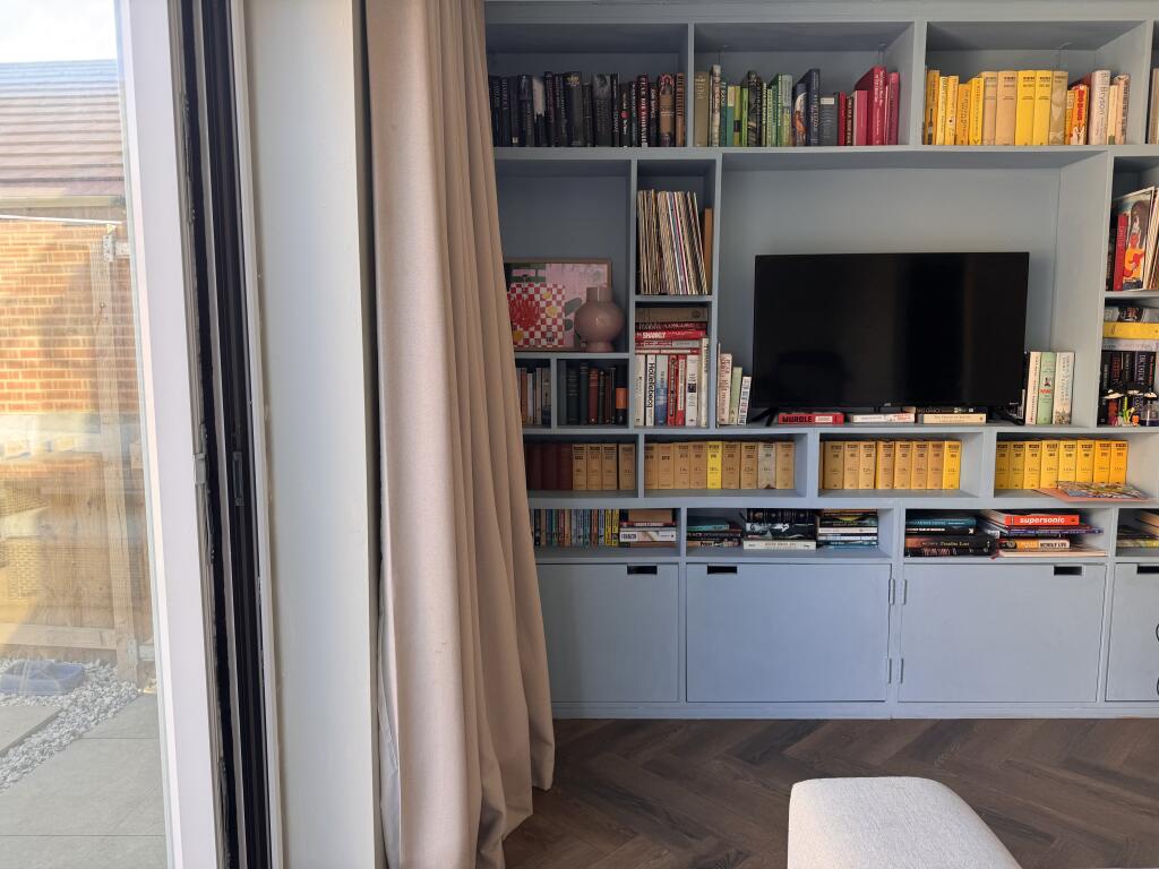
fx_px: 804
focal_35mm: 24
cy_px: 434
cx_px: 580
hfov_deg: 71.6
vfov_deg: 56.8
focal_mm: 6.76
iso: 80
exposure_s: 1/121
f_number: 1.78
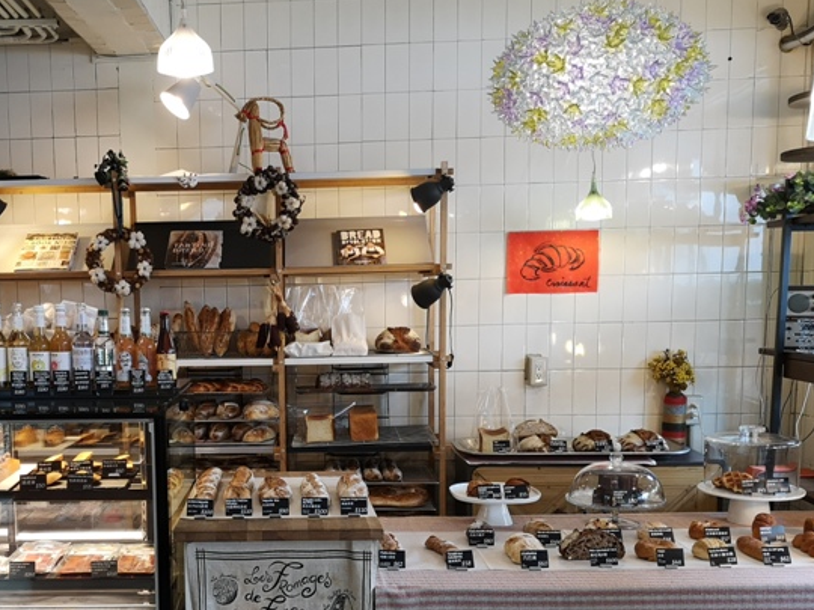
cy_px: 411
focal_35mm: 40
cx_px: 256
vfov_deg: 35.6
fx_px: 941
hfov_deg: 45.9
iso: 160
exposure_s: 1/60
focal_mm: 3.95
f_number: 1.8
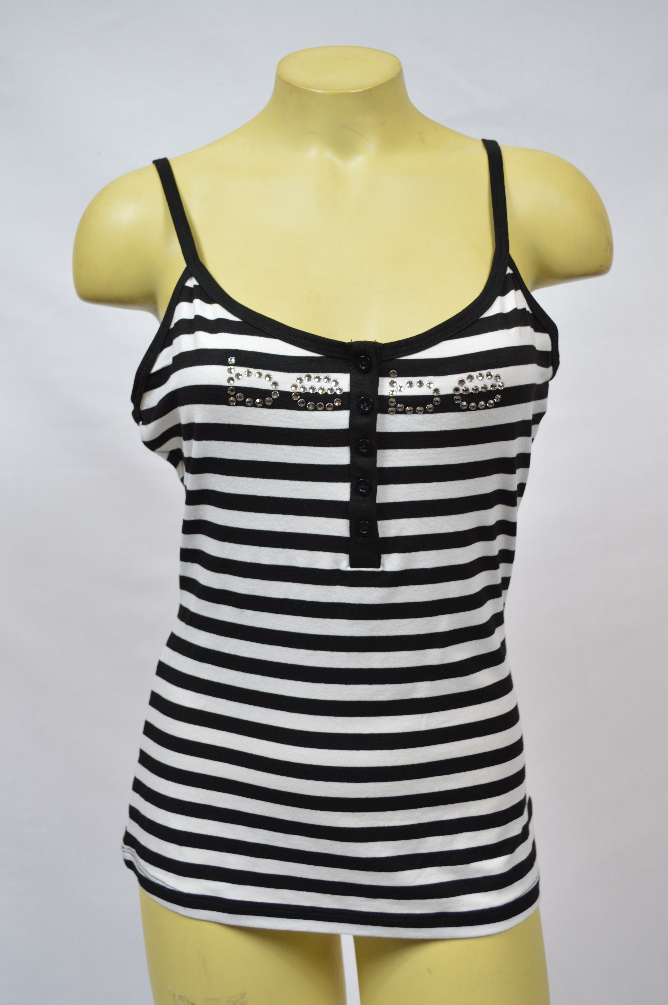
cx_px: 334
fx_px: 1213
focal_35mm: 44
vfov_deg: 45.0
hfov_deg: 30.8
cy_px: 502
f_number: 5
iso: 400
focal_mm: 29
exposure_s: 1/80
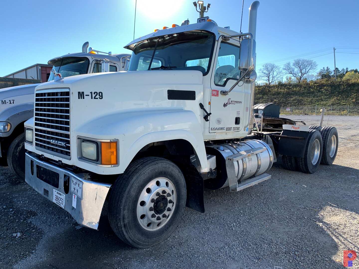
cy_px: 134
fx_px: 270
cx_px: 180
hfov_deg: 67.3
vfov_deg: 53.1
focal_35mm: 26
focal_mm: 4.25
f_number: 1.8
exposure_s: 1/1427
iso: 25
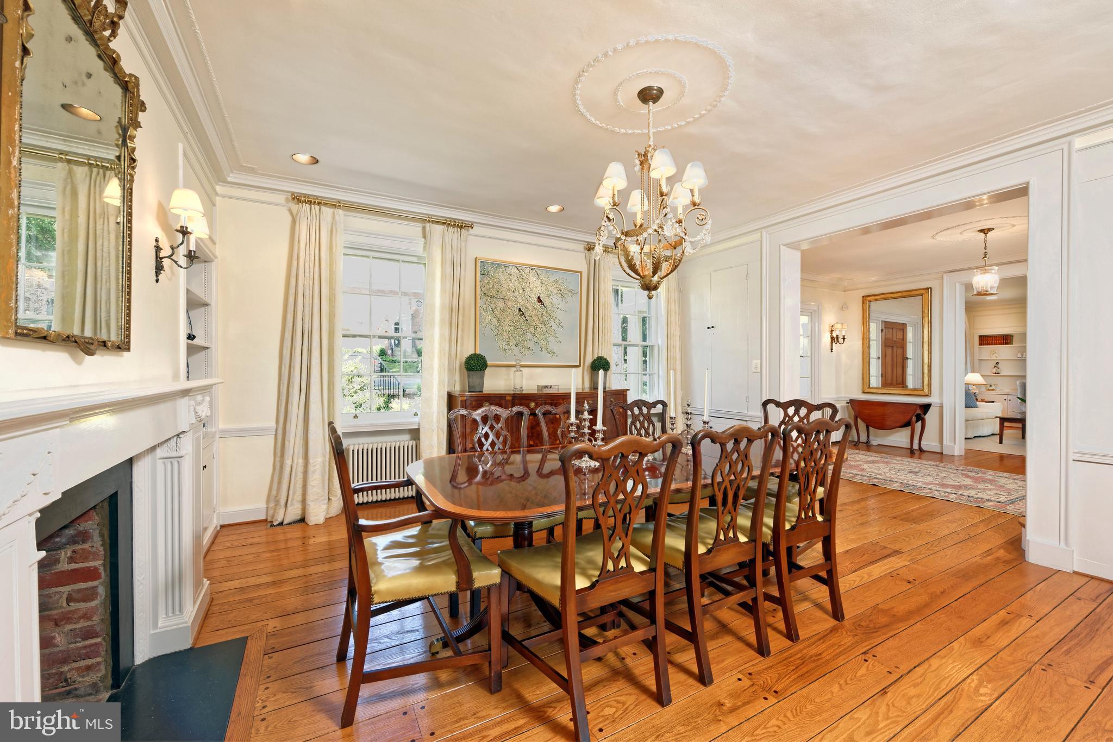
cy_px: 371
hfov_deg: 104.2
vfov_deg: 81.2
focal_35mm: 14
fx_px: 433
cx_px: 556
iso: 250
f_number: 13
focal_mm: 14
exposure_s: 1/50
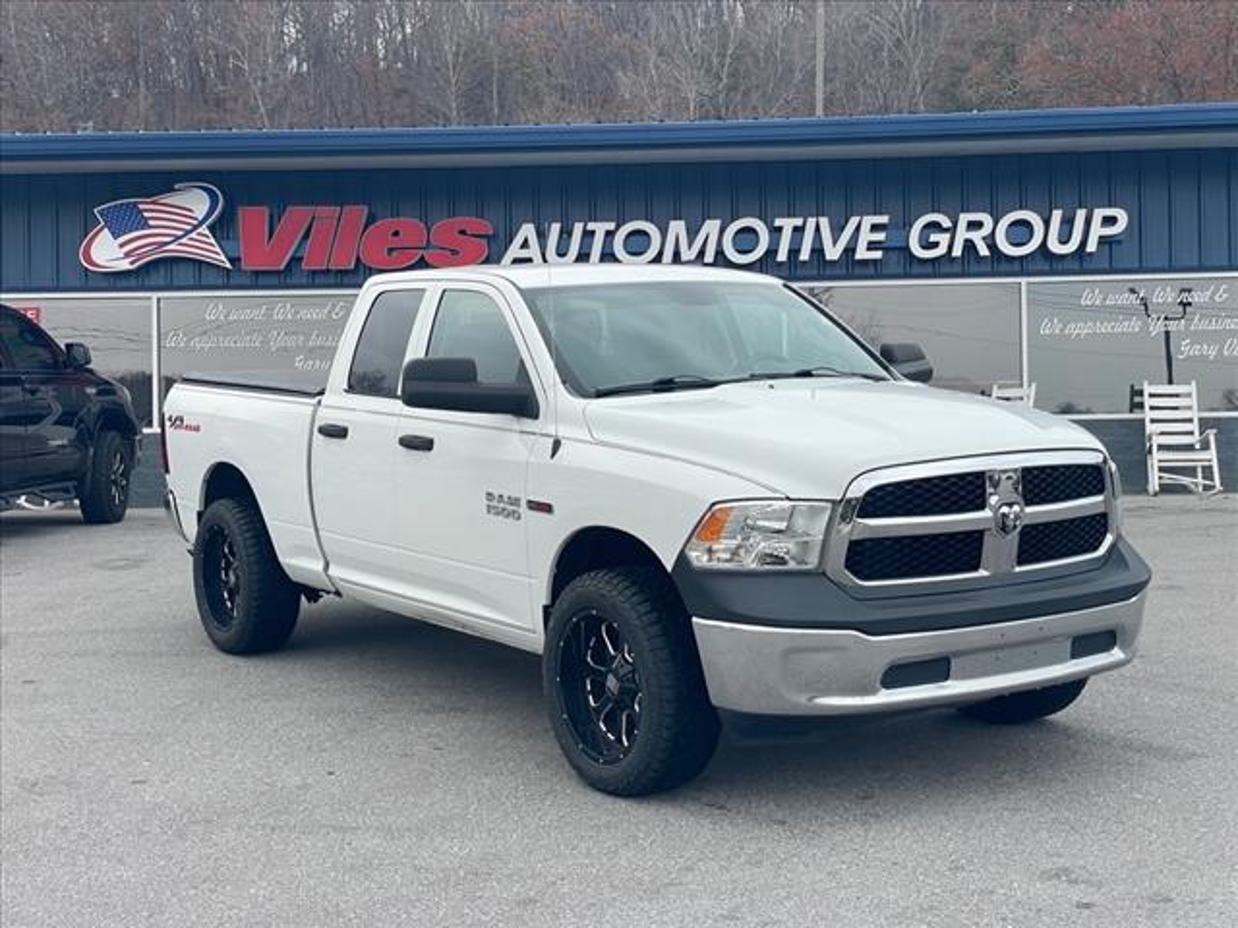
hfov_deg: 36.8
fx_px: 1860
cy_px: 464
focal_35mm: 52
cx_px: 619
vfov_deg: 28.0
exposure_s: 1/400
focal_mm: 6
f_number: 2
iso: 25
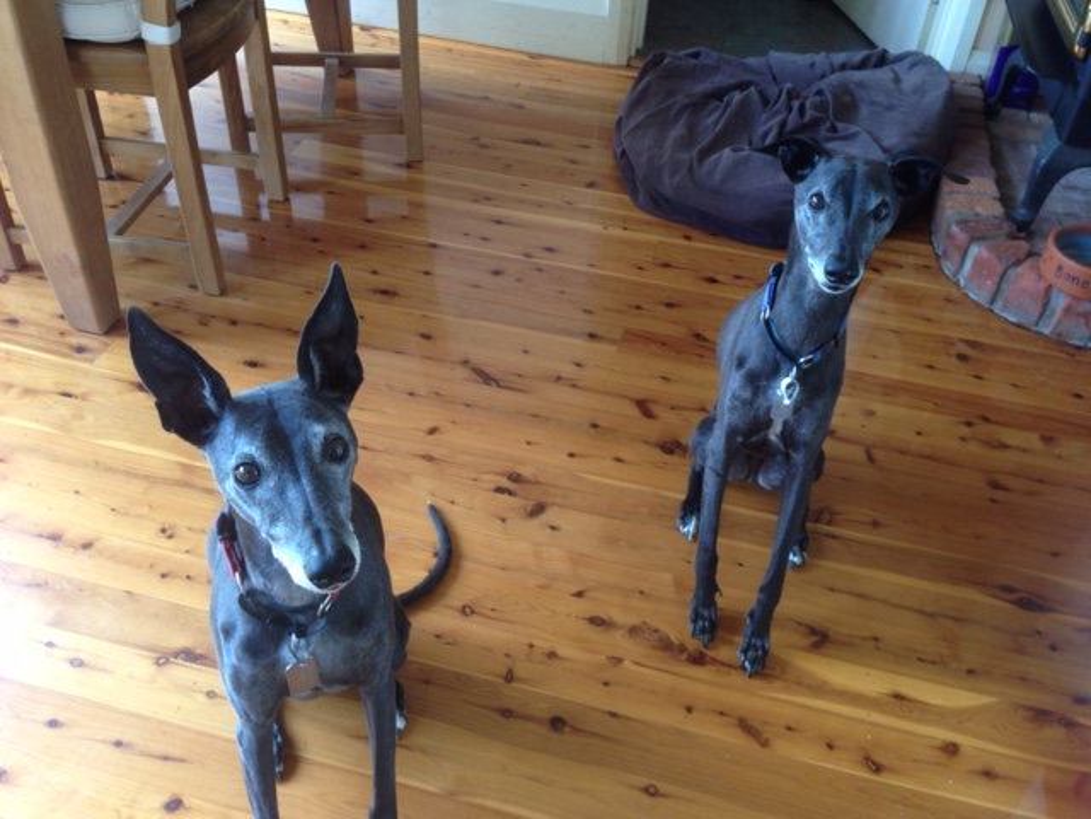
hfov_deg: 55.4
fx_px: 1040
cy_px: 410
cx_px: 546
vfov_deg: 42.9
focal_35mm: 33
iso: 64
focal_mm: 4.12
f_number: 2.4
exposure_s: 1/20
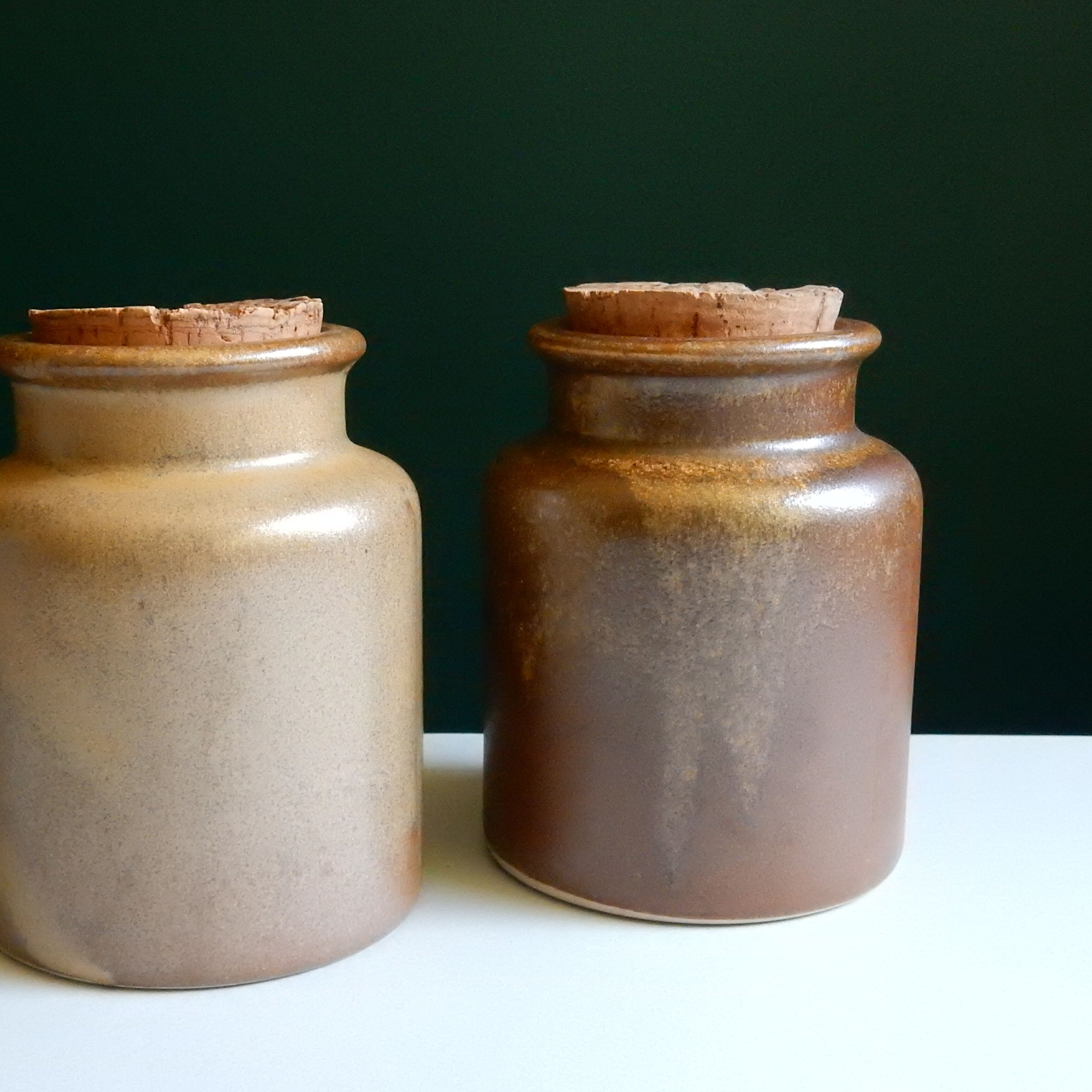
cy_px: 549
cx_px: 421
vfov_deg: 33.4
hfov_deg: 33.3
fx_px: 1820
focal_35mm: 51
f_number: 4.2
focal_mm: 7.6
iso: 1400
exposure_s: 1/60
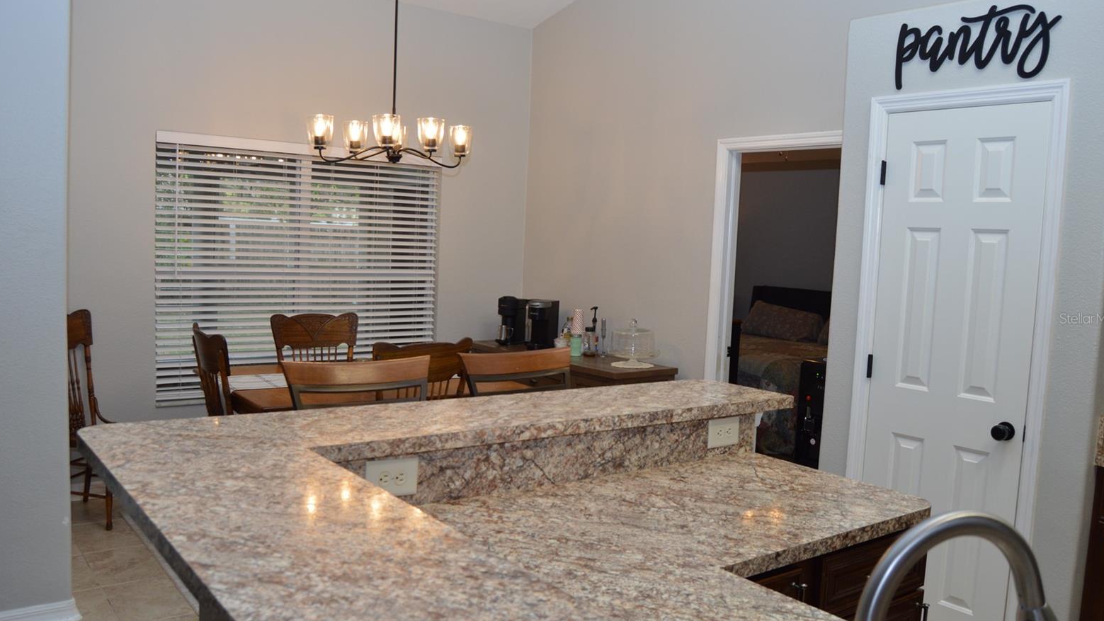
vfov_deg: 40.2
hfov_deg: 66.1
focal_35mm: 29
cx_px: 556
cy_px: 318
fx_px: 849
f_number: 5
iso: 400
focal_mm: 18
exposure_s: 1/100
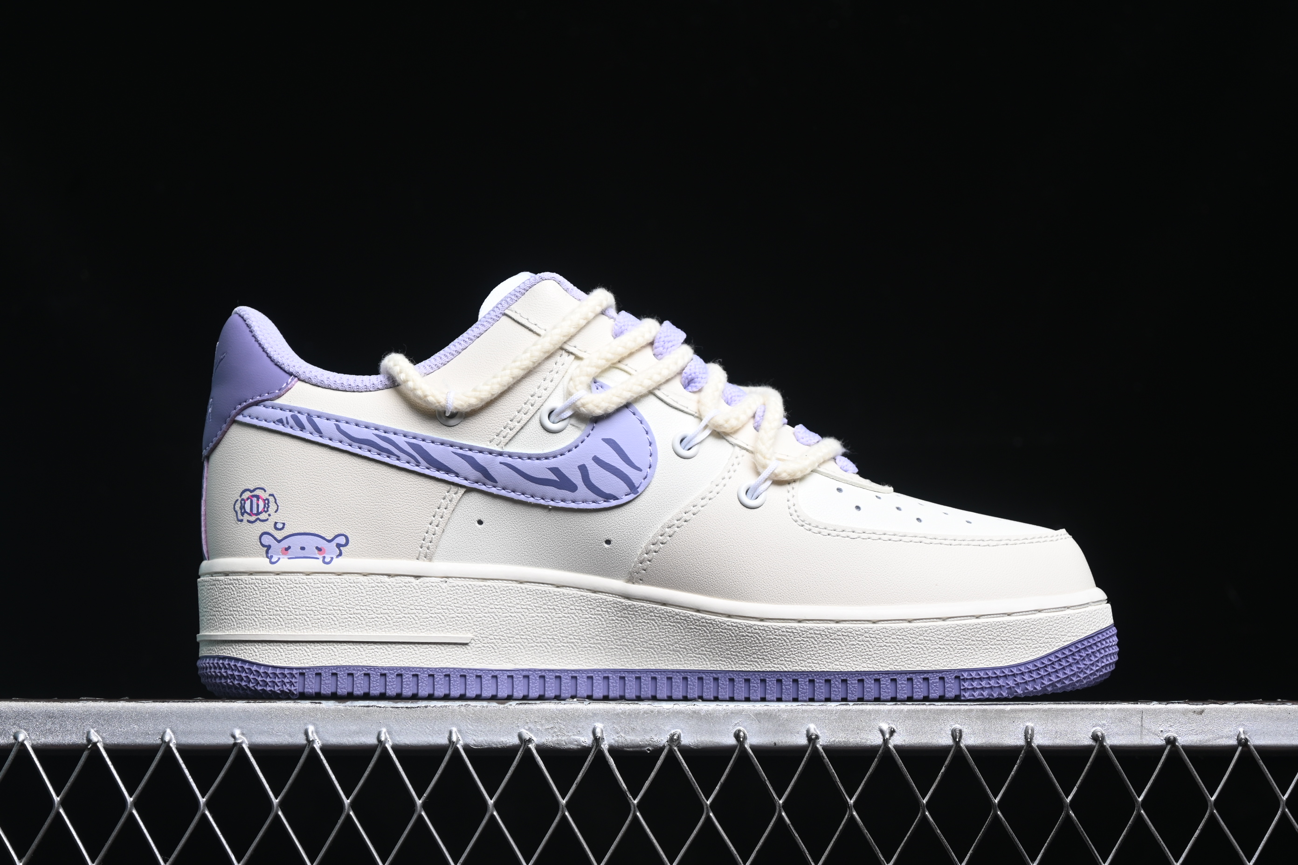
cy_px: 432
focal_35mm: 75
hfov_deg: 27.0
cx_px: 649
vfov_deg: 18.2
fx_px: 2704
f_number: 6.3
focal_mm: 50
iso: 160
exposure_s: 1/60
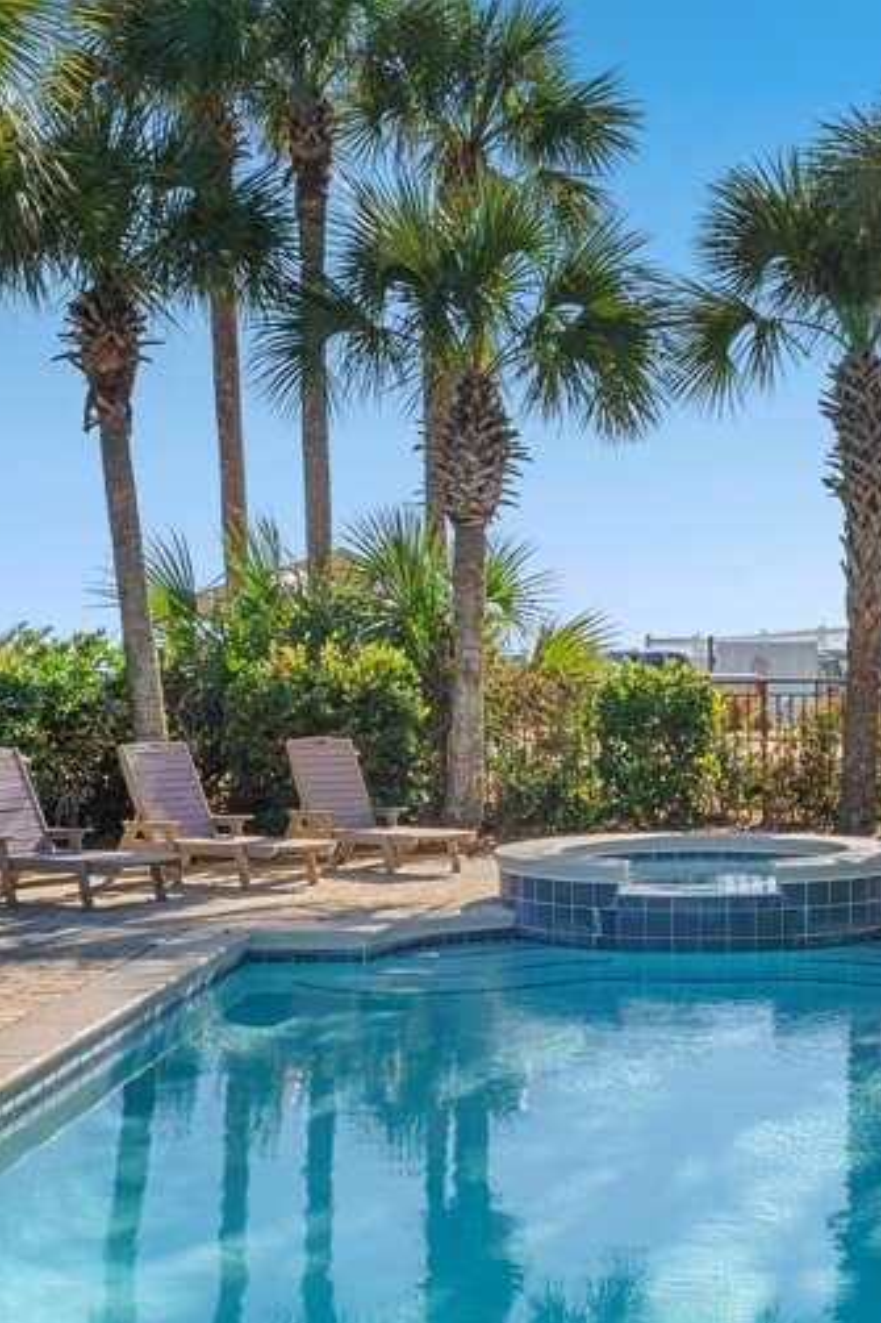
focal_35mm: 55
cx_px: 713
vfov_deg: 36.3
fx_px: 2020
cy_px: 671
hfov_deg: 24.2
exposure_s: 1/80
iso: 100
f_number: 10
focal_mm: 24
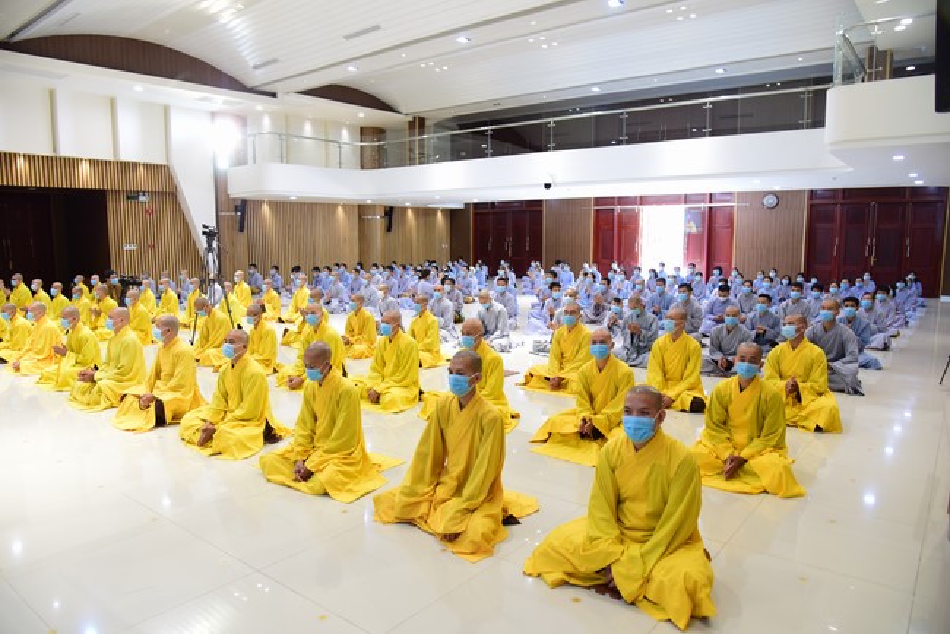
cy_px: 317
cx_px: 475
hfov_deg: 73.7
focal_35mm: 24
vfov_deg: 53.2
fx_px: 634
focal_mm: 24
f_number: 5
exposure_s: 1/50
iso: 1250
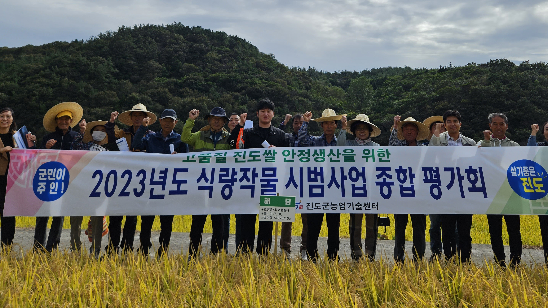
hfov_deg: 56.5
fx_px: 509
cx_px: 309
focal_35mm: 35
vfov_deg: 32.0
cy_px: 26
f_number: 1.8
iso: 25
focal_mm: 5.4
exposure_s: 1/3737
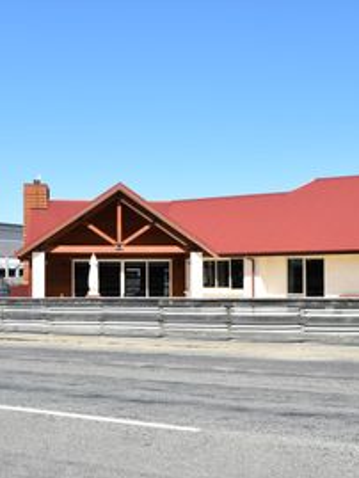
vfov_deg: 36.2
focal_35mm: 53
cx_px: 274
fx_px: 730
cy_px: 273
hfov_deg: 27.2
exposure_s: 1/400
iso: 200
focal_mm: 21
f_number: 10
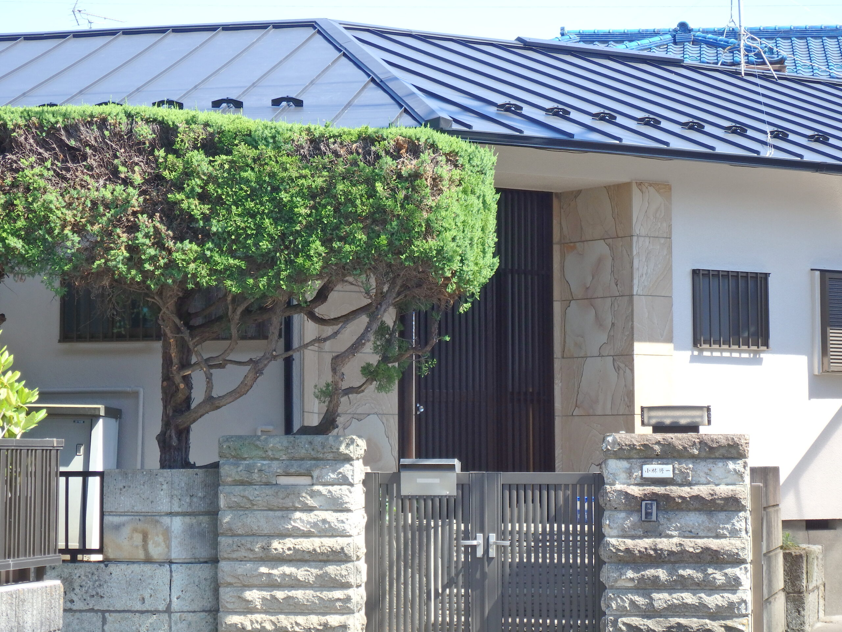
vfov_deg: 15.2
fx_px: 2359
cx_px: 421
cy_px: 316
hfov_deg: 20.2
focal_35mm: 97
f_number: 4.9
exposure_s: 1/200
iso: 125
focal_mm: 17.3
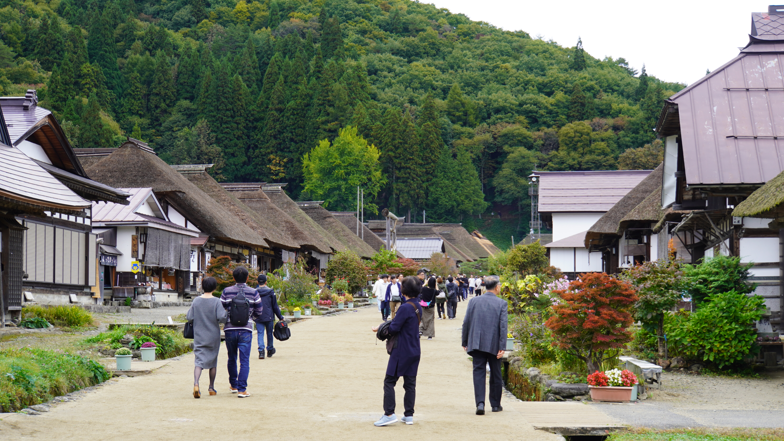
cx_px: 396
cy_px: 247
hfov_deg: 30.2
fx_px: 1455
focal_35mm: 70
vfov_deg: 17.2
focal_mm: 44
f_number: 5
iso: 125
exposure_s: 1/80
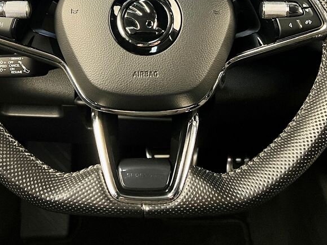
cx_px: 140
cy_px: 3
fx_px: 510
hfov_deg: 35.5
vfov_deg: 25.7
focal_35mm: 54
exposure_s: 1/84
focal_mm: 5.7
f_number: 1.5
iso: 125
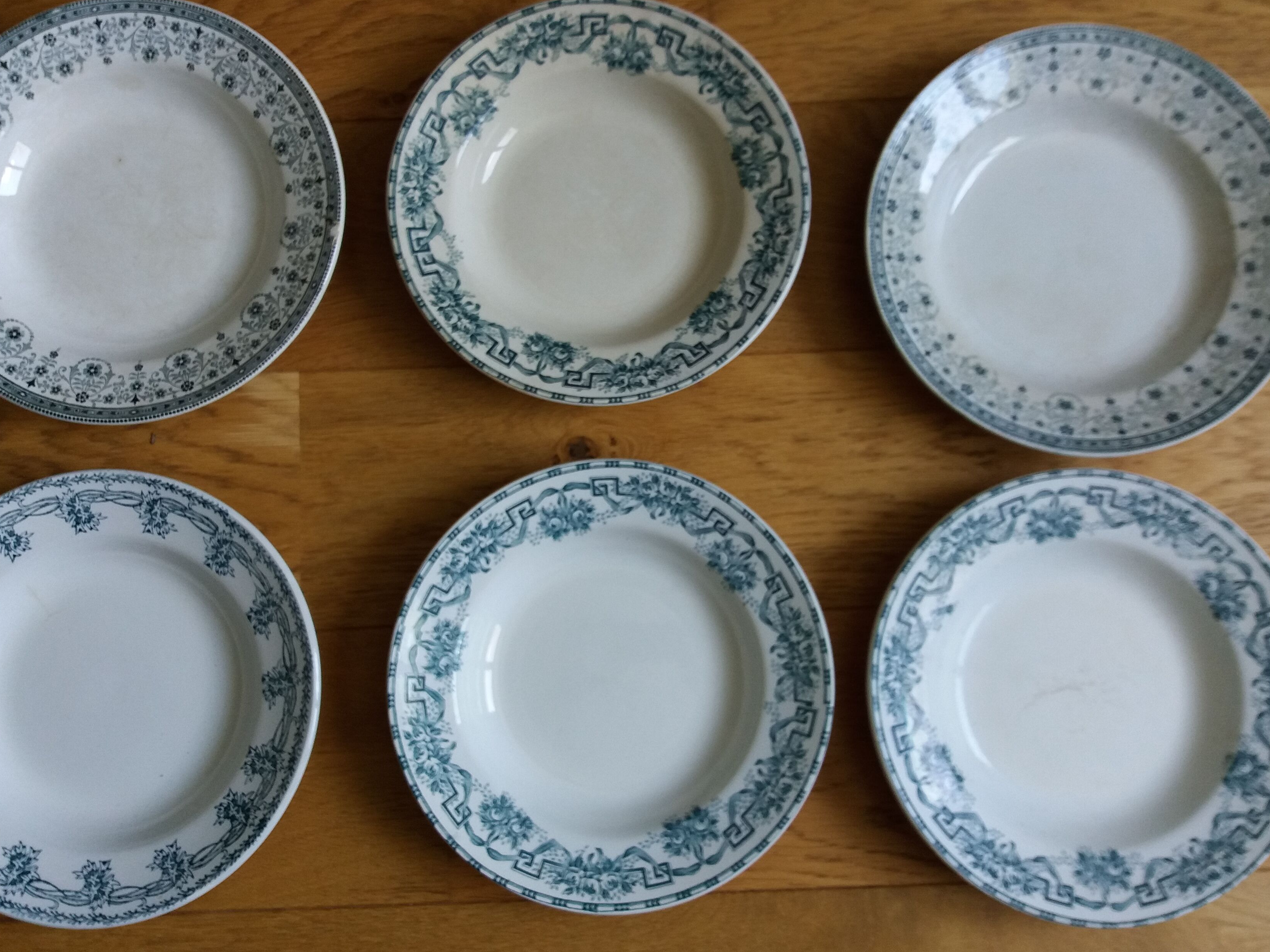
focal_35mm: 35
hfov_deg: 52.6
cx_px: 598
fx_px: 1284
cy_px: 446
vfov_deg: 40.7
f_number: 1.9
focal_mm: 3.7
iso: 64
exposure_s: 1/50
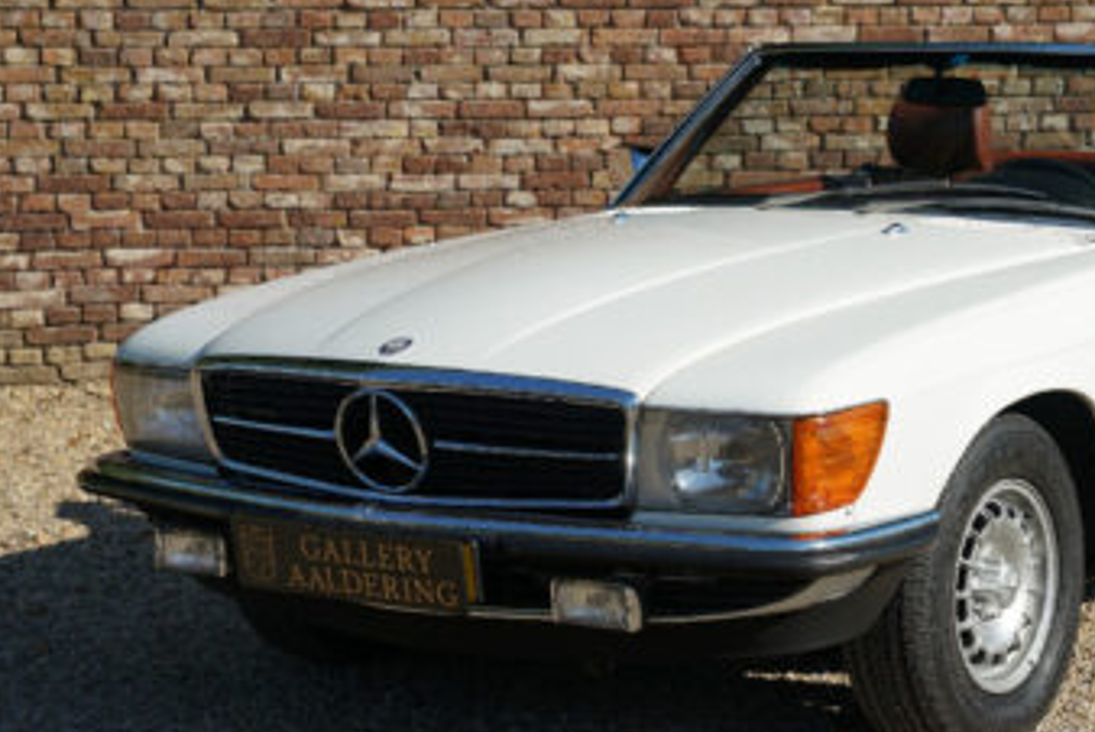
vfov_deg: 14.3
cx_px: 839
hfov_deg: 21.1
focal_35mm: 96
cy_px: 266
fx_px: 2910
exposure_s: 1/320
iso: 100
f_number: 5.6
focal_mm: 53.9
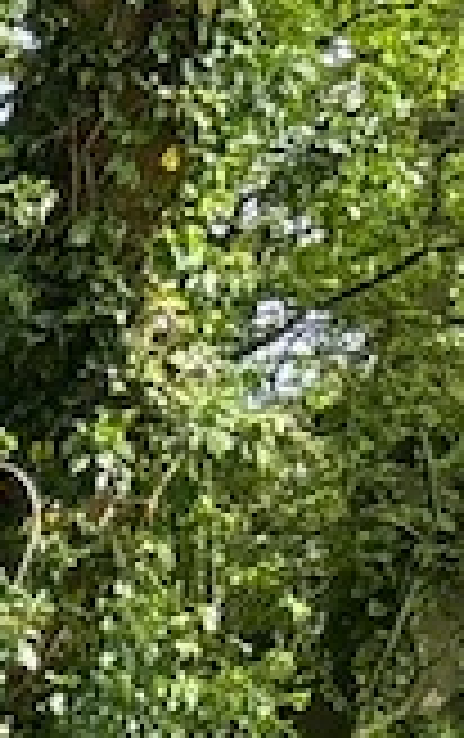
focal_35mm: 215
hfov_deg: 5.0
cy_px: 1890
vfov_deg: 8.7
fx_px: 4335
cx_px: -1865
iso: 50
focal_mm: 5.96
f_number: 1.6
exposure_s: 1/568
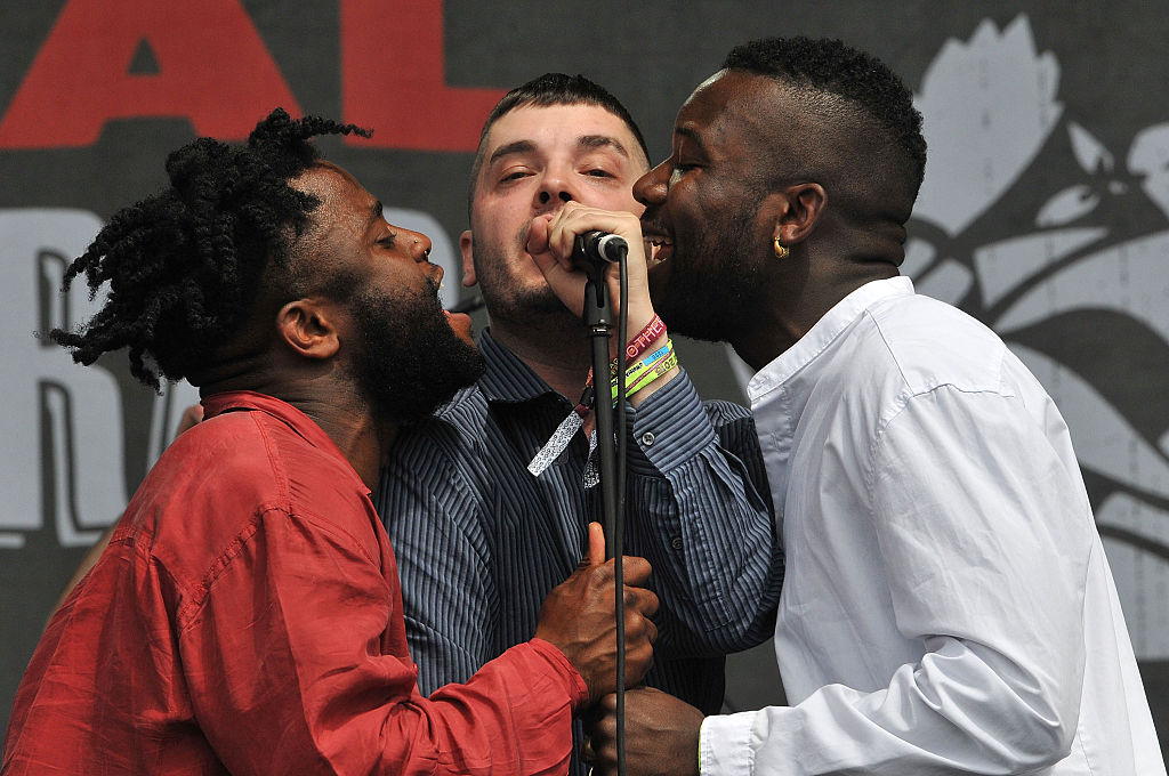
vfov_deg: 4.9
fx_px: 9000
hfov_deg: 7.4
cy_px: 388
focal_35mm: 278
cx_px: 584
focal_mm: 185
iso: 400
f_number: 10
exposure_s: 1/800
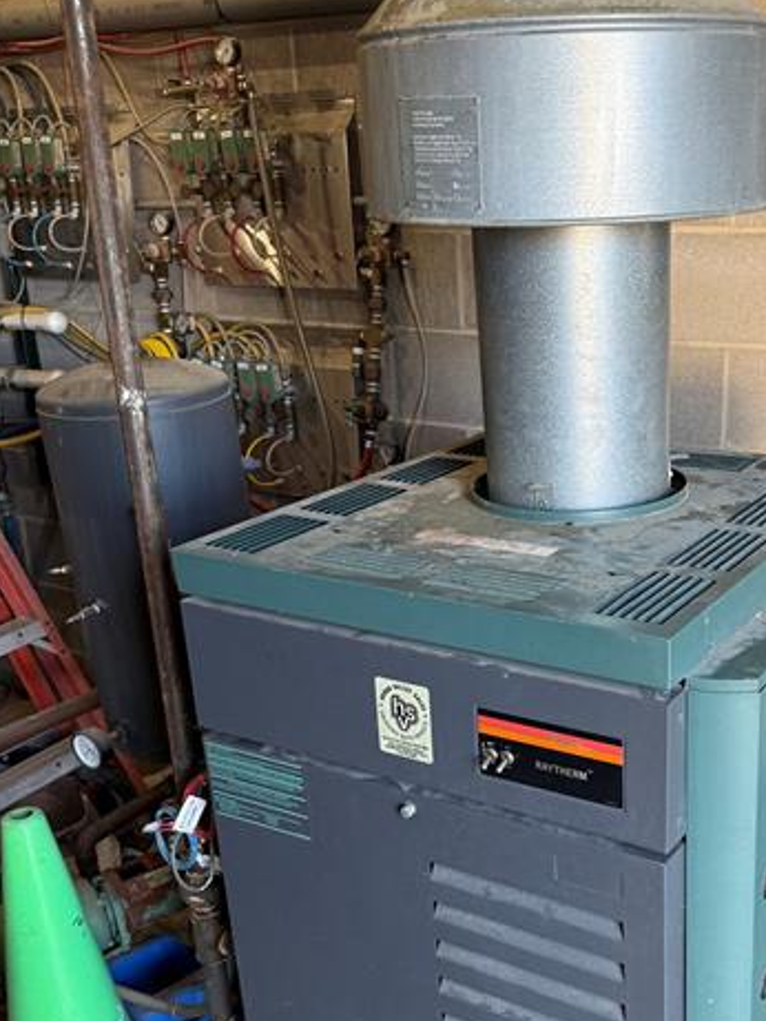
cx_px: 558
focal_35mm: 40
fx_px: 1180
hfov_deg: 35.3
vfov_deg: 46.2
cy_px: 660
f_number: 1.78
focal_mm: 6.76
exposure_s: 1/60
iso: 160
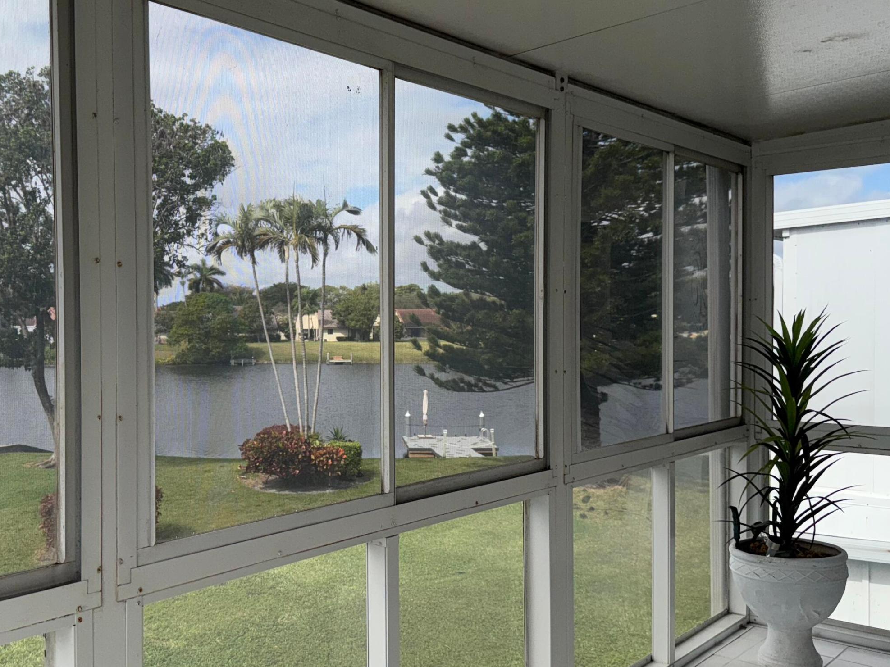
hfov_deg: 51.9
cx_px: 318
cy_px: 328
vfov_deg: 40.7
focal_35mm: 35
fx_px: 900
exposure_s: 1/3676
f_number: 1.78
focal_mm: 6.76
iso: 50
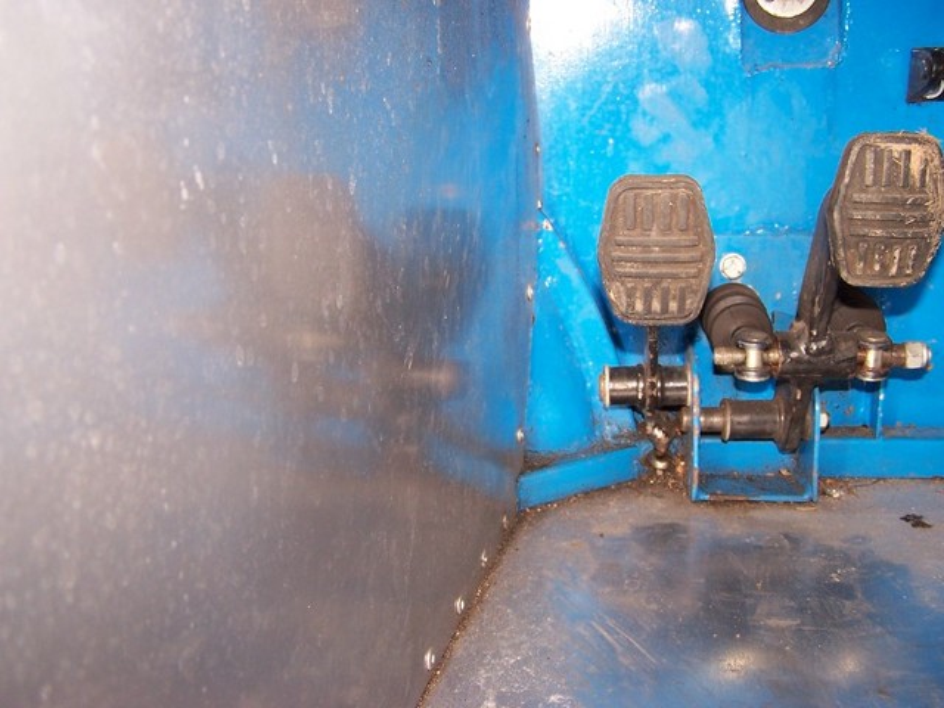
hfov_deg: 43.9
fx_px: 1173
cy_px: 354
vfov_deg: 33.6
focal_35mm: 43
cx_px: 472
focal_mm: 7.1
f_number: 2.8
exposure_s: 1/60
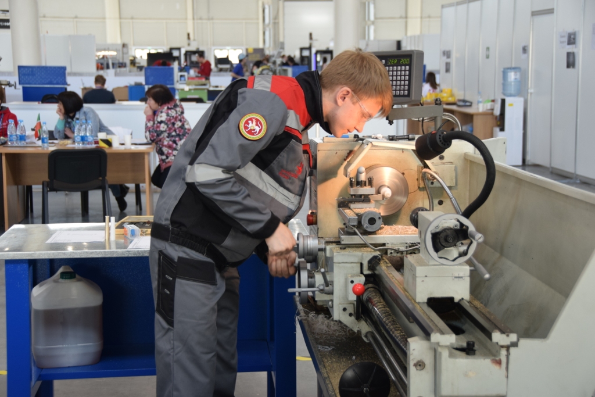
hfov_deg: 30.5
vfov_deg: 20.6
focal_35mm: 66
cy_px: 198
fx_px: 1091
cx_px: 298
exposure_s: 1/60
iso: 500
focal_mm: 44
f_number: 4.5
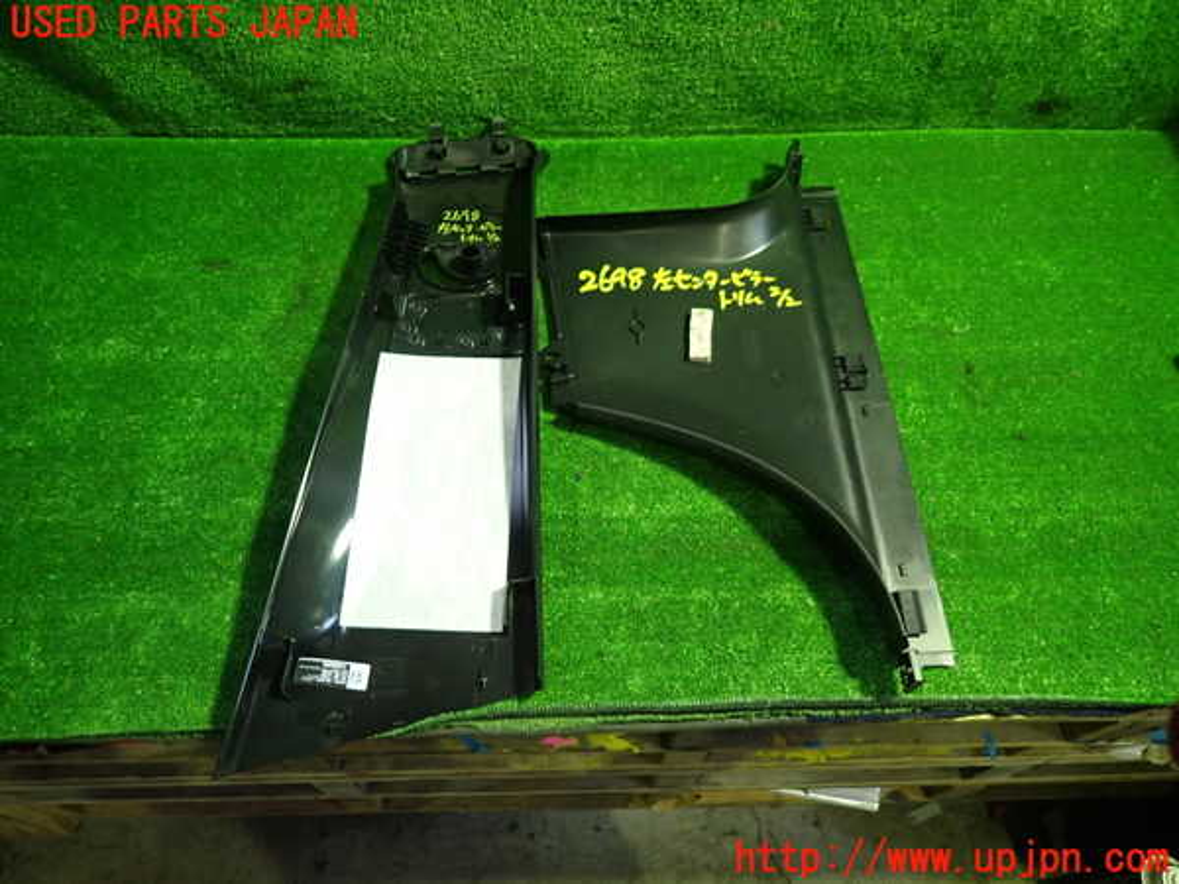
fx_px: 851
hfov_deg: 69.4
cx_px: 590
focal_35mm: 25
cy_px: 442
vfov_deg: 54.9
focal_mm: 4.5
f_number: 2
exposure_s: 1/30
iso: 250
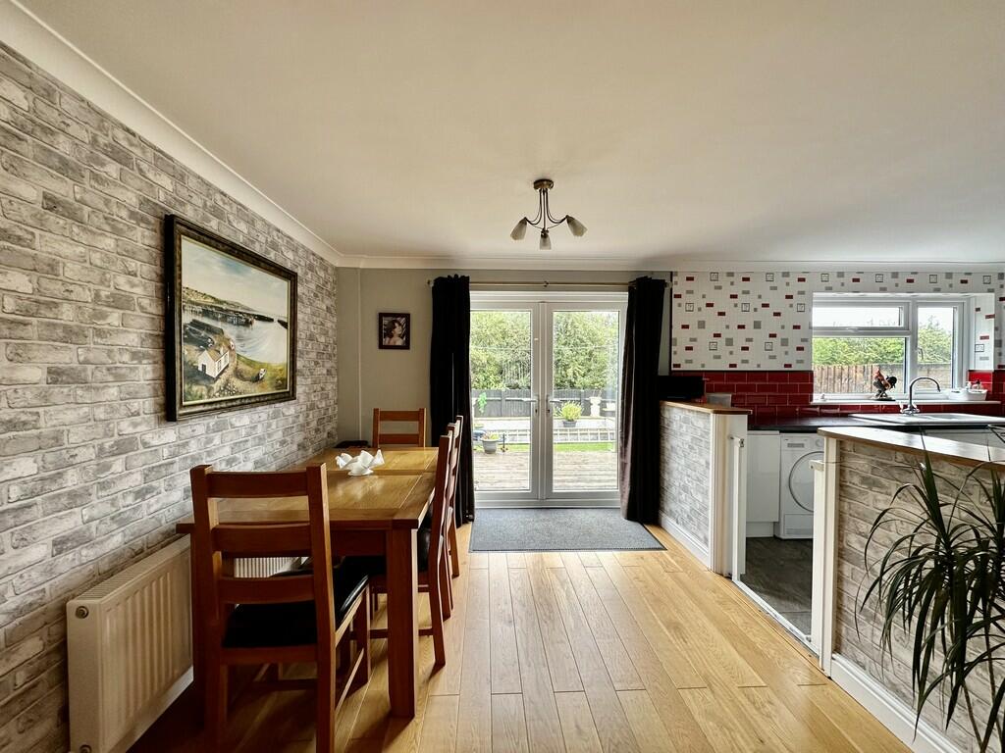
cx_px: 502
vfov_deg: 85.7
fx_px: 406
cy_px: 376
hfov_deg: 102.1
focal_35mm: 14
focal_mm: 2.22
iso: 80
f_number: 2.2
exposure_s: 1/99
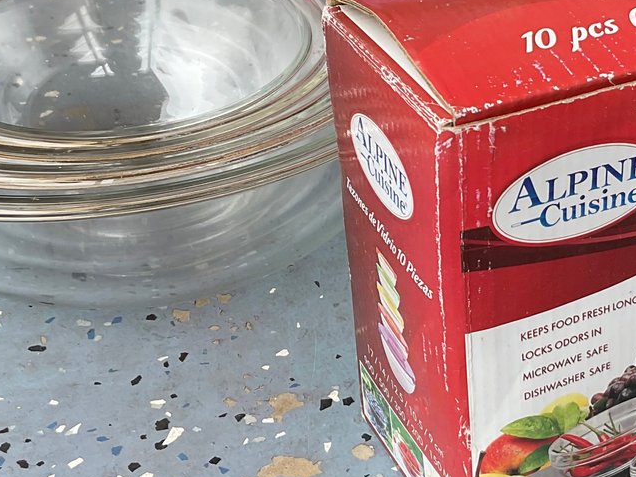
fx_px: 1268
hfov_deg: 27.5
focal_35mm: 69
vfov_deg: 21.3
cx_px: 524
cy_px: 226
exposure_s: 1/239
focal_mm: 3
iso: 16
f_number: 1.8
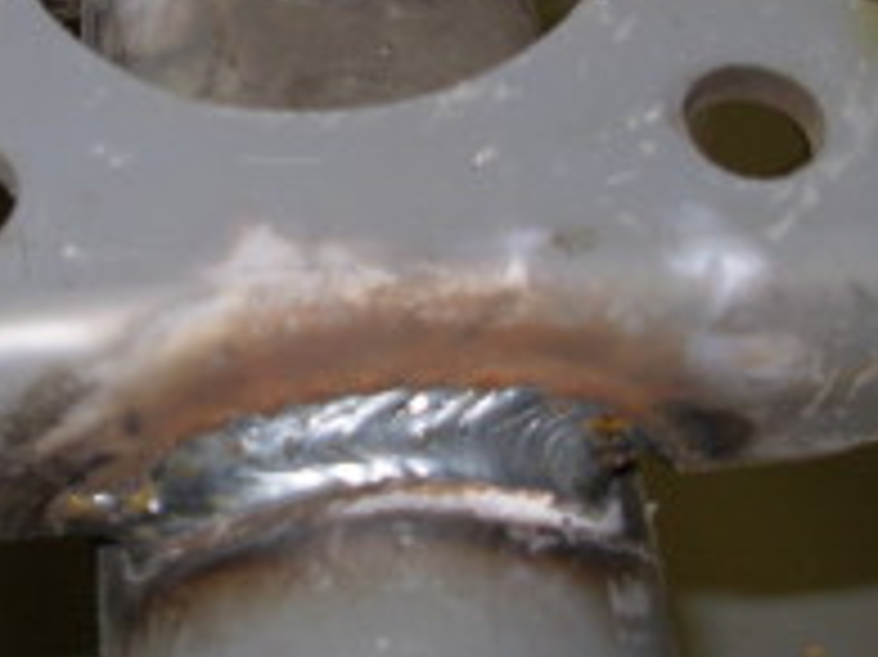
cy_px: 252
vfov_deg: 18.9
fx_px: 1977
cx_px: 320
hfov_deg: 25.0
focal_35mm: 78
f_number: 2.9
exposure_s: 1/32
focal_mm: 6.3
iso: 50
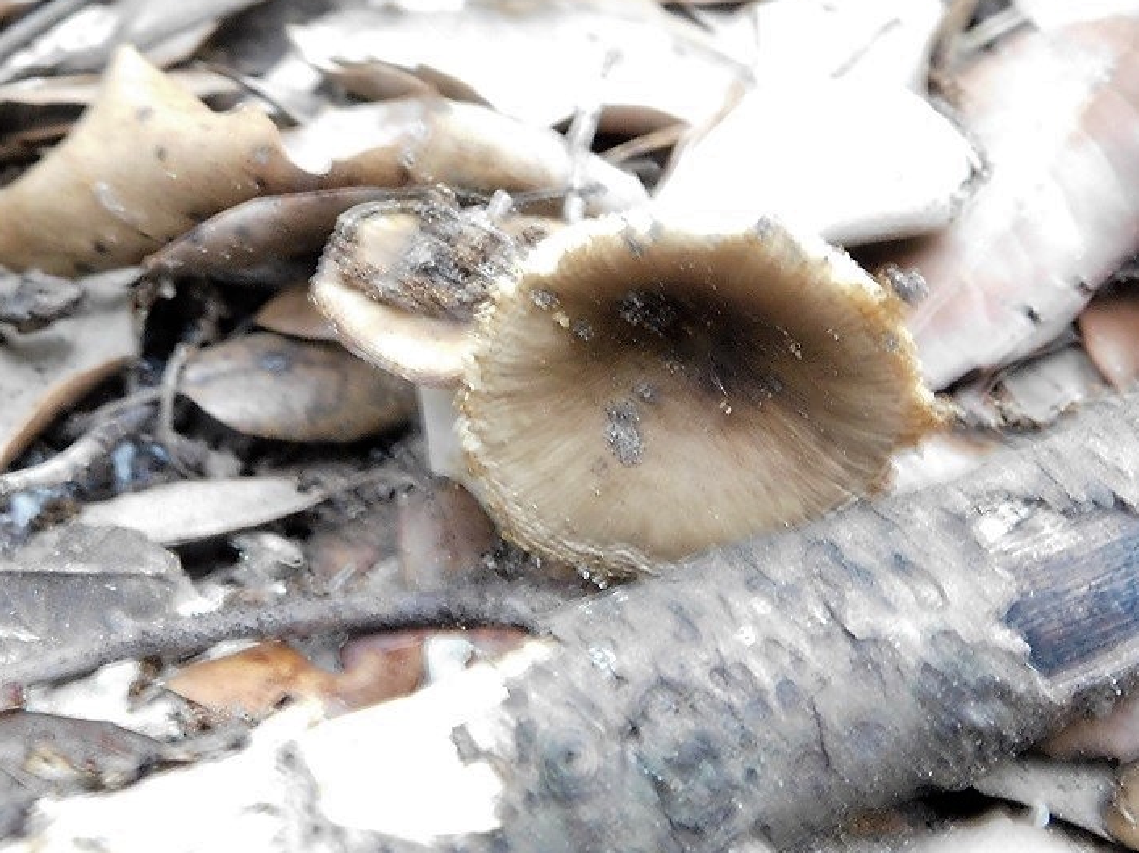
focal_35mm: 51
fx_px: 1678
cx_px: 642
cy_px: 384
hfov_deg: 37.4
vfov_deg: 28.5
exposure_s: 1/3
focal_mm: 8
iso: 800
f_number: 3.7
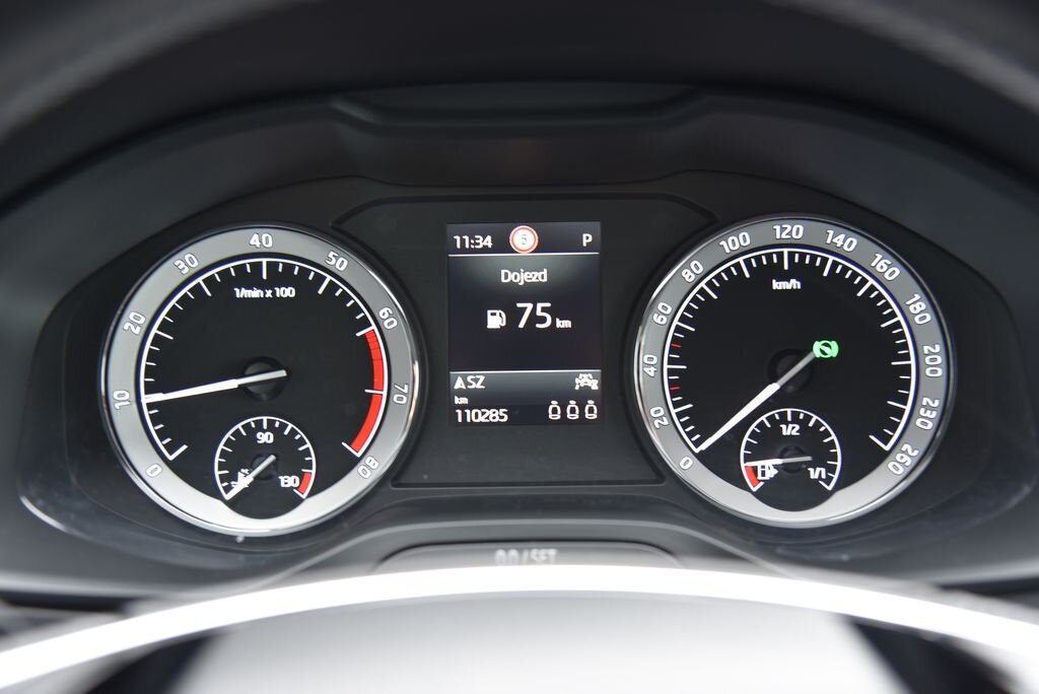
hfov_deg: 41.1
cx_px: 520
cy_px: 347
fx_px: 1386
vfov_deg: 28.1
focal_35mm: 48
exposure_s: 1/10
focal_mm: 48
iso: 500
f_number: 4
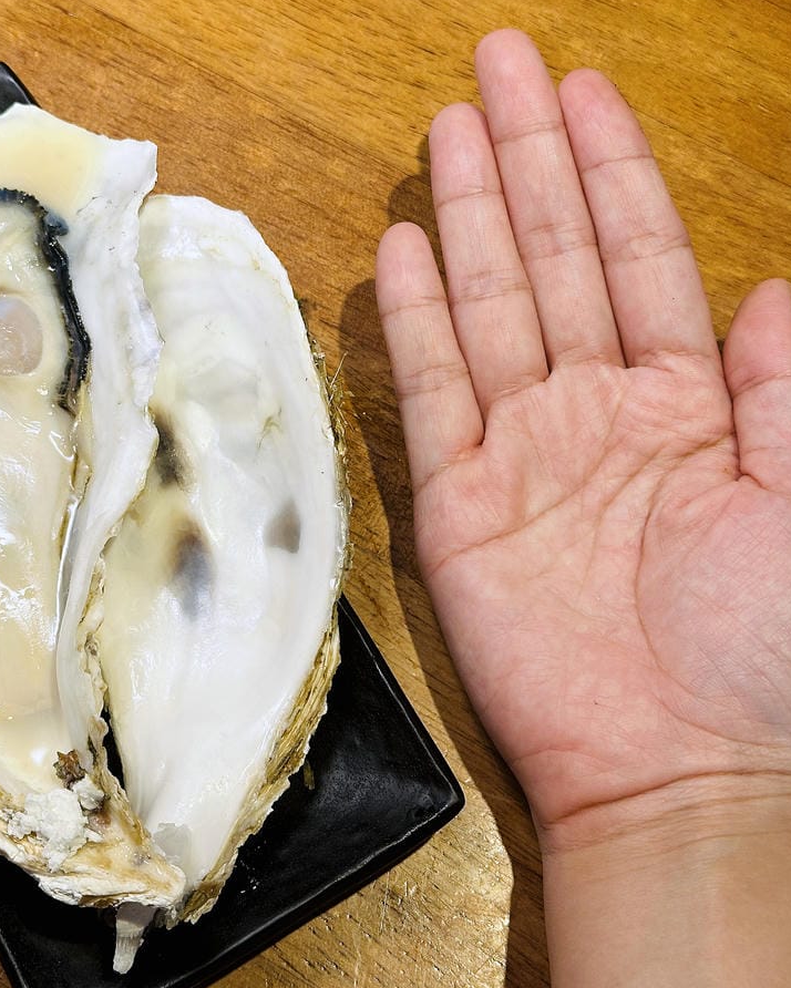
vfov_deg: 30.0
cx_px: 299
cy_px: 494
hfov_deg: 24.2
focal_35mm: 63
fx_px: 1843
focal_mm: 6.86
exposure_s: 1/60
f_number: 1.78
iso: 50
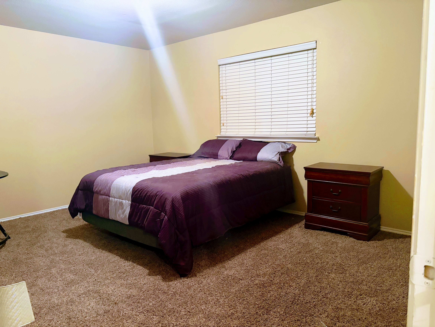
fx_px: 327
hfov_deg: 67.3
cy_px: 164
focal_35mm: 26
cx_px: 218
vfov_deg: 53.1
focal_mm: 5.96
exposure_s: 1/40
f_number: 1.6
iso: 500
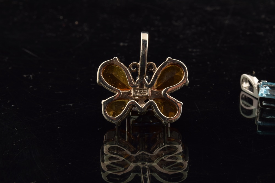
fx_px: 688
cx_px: 138
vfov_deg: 15.2
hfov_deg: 22.6
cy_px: 92
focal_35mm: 90
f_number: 25
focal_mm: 60
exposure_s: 1/125
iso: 100
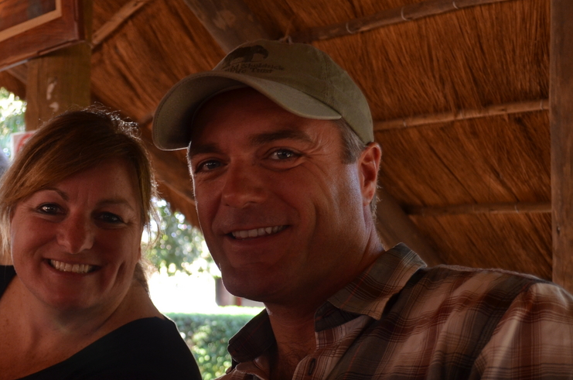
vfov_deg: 23.3
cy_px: 316
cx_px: 133
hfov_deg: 34.3
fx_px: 905
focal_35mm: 57
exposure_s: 1/80
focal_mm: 22
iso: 400
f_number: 4.5
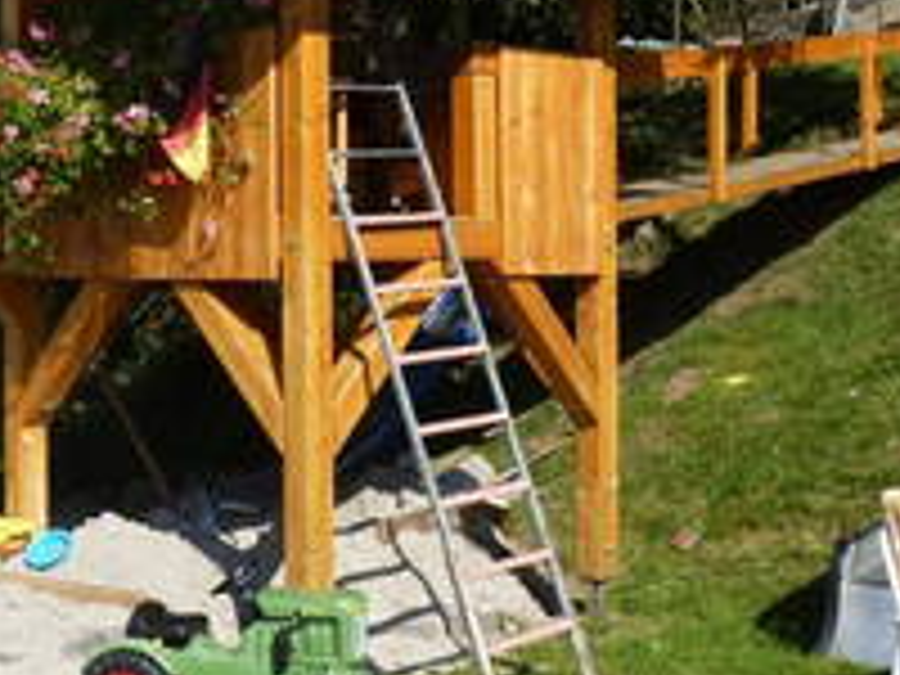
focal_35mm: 68
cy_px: 320
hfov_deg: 28.5
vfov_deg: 21.6
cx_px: 382
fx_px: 1768
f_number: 5.6
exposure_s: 1/250
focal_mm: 6.1
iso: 80
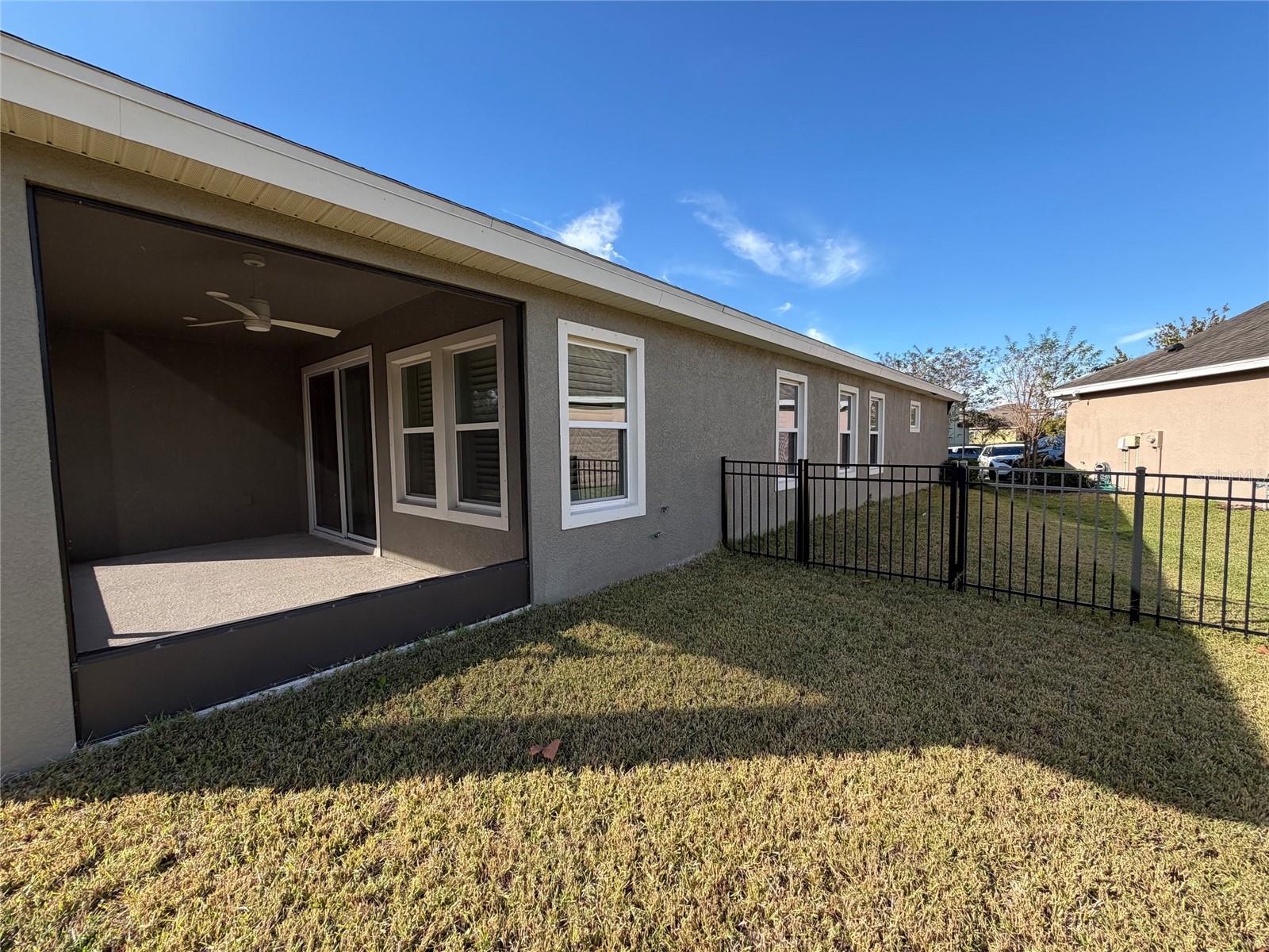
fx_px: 513
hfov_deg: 102.1
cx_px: 634
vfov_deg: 85.7
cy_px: 476
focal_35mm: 14
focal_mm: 2.22
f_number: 2.2
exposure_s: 1/619
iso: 40
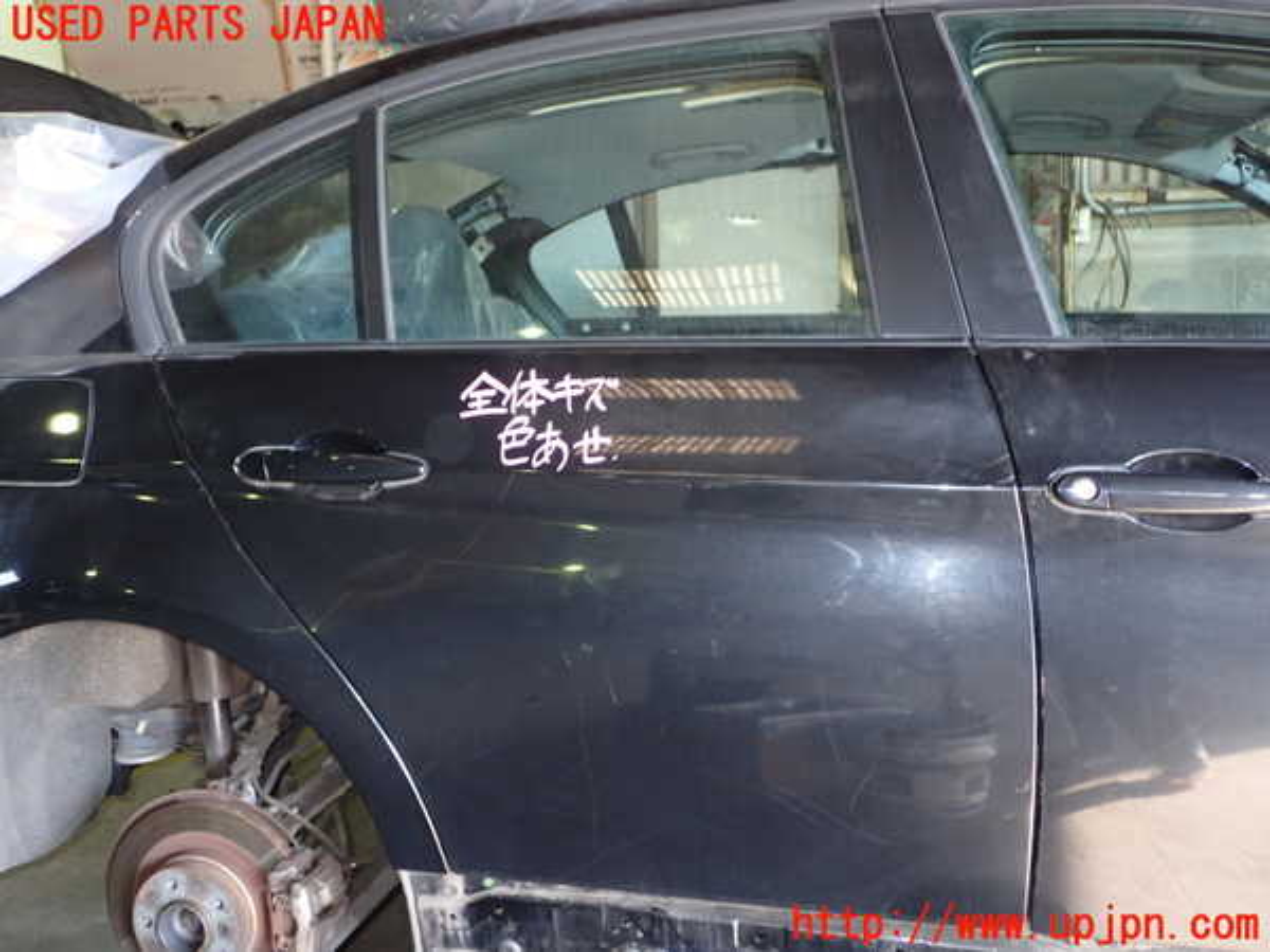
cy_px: 476
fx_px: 1321
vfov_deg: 39.7
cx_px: 635
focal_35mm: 36
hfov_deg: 51.4
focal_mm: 6.37
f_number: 2.5
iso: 250
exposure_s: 1/40
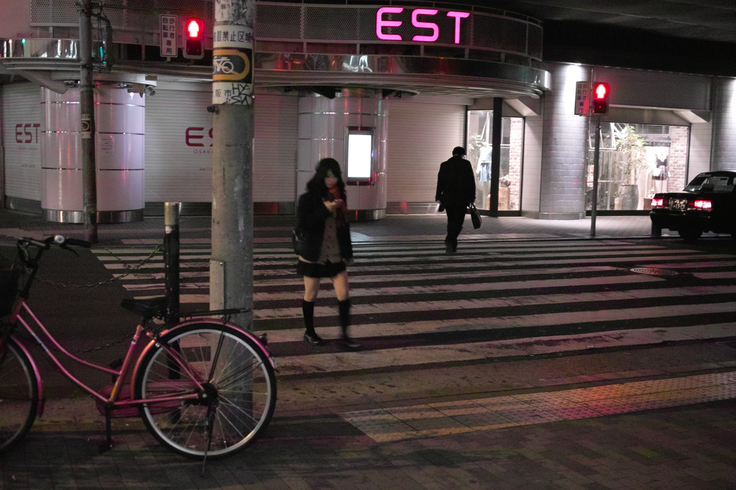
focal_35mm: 41
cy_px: 245
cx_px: 368
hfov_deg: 47.4
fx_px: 838
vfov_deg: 32.6
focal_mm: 24.2
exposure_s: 1/25
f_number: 2.8
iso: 800
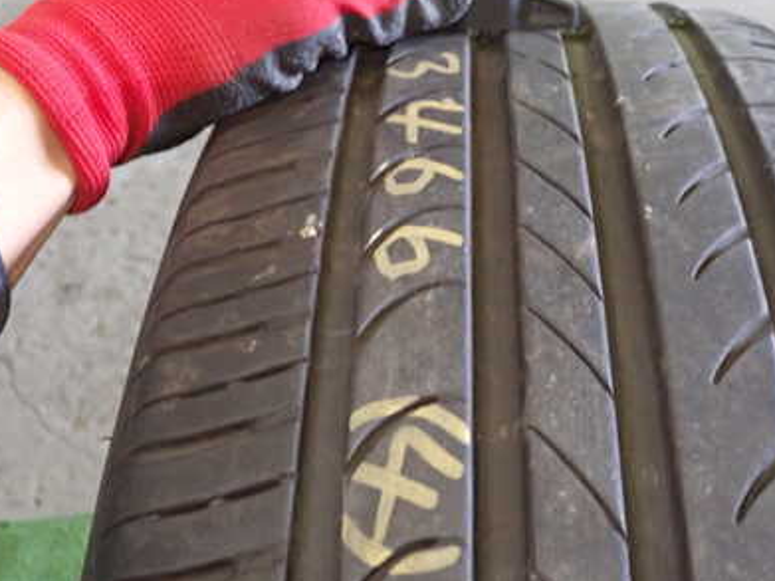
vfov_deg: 31.3
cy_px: 196
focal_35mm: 46
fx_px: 1030
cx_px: 438
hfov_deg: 41.2
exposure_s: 1/30
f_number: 2.3
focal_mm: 5.4
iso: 640
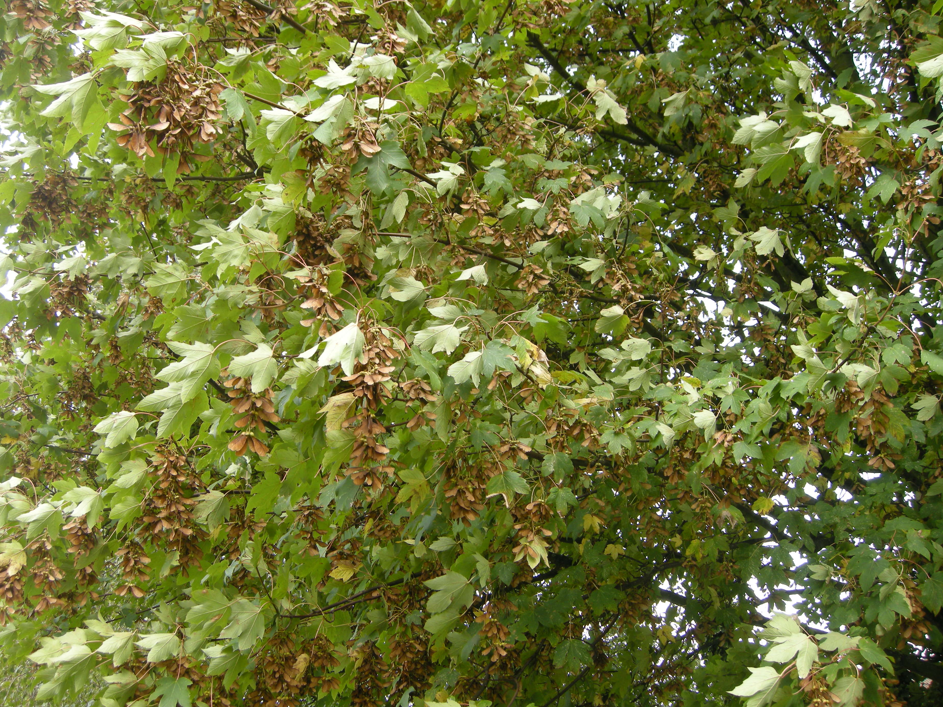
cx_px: 445
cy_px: 332
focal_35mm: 38
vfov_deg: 37.7
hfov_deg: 49.0
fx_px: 1035
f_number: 3.4
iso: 64
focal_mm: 7.5
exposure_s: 1/77.8
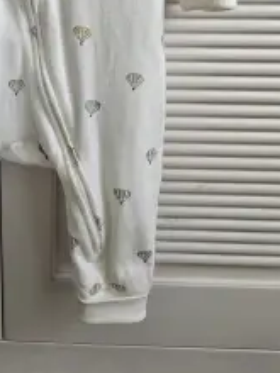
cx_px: 25
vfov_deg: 36.6
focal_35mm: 47
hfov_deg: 29.5
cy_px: 7
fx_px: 507
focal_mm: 5.4
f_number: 1.8
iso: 200
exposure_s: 1/190
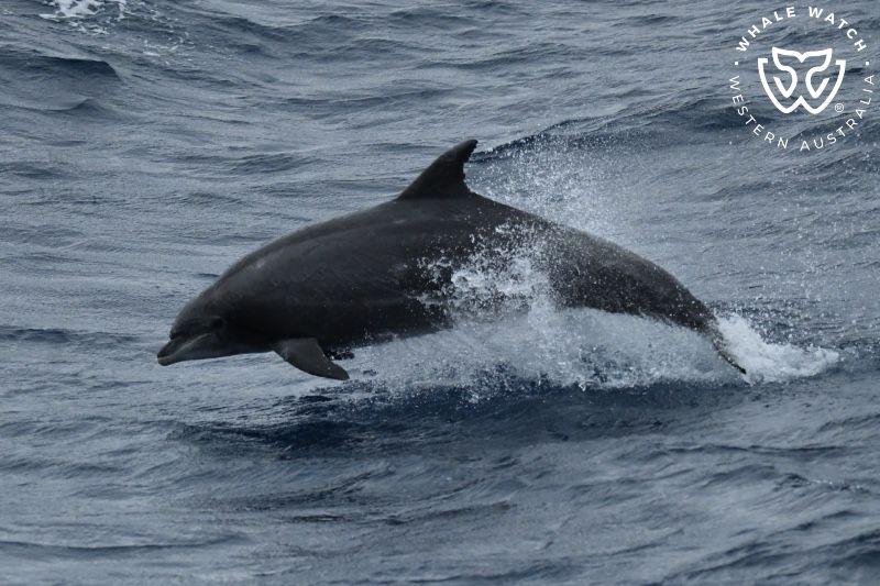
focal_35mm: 210
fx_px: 5132
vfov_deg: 6.5
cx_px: 440
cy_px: 293
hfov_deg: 9.8
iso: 7200
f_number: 5.3
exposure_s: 1/8000
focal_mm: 210
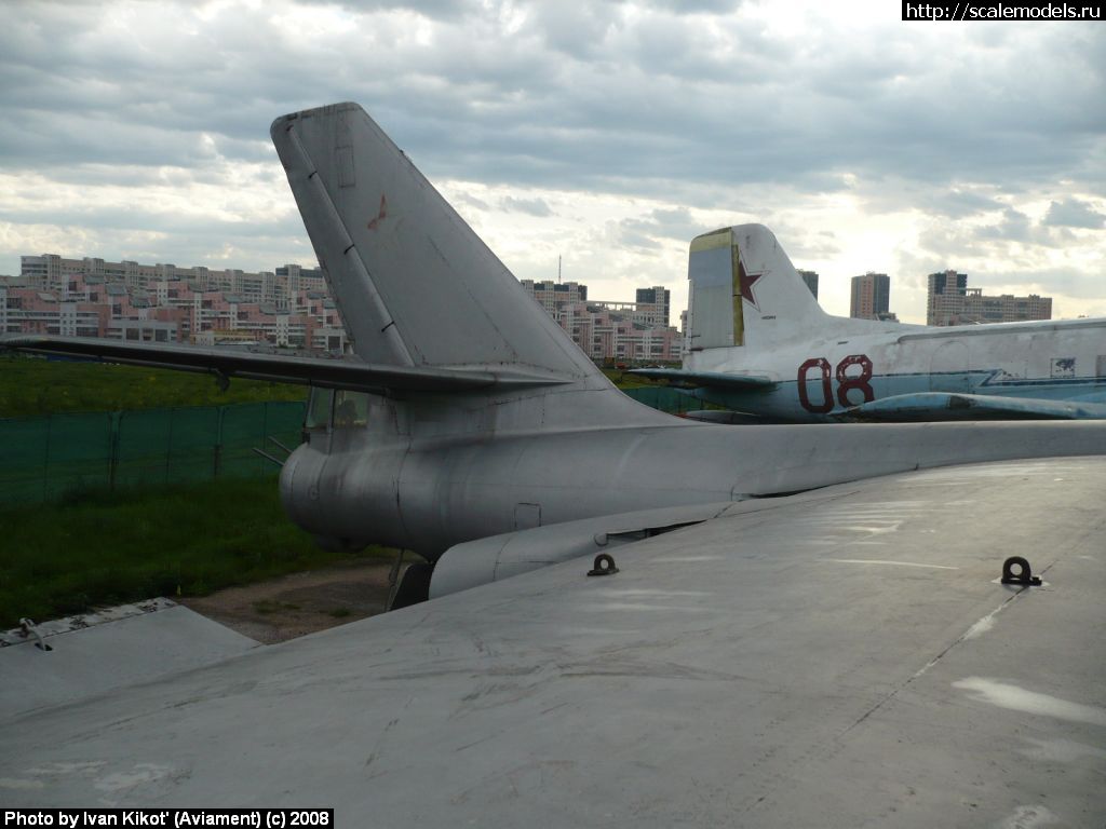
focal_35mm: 35
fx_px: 1118
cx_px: 553
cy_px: 414
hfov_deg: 52.6
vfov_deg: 40.7
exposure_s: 1/800
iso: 100
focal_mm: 5.8
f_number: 2.8
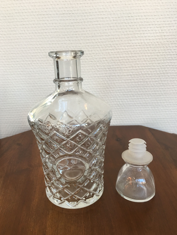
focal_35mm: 30
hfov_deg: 46.8
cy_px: 121
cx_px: 86
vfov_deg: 60.0
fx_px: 205
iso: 40
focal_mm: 4.15
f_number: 2.2
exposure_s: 1/33
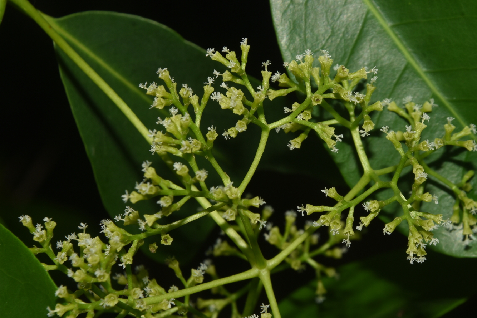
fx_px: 3003
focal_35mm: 227
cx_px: 284
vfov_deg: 6.1
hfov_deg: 9.1
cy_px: 153
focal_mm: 105
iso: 125
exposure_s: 1/160
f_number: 16
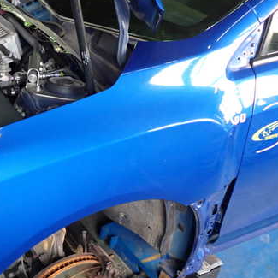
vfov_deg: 34.6
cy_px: 167
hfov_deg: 33.6
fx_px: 445
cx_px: 53
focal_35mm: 49
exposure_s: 1/30
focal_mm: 5.4
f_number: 2.3
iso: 500
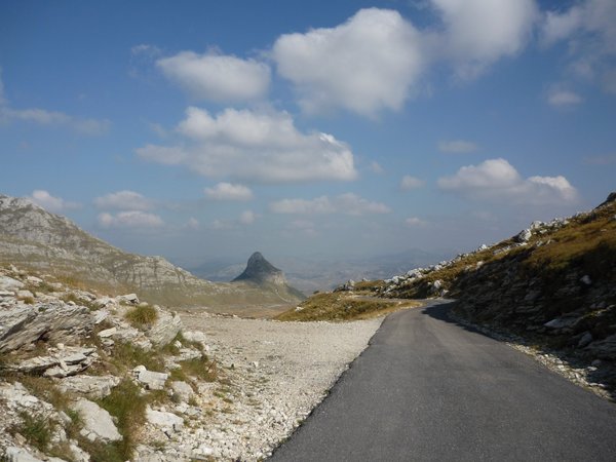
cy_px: 231
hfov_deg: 55.4
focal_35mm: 33
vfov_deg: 42.9
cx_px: 308
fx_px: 587
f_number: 8
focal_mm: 5.5
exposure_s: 1/320
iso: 100
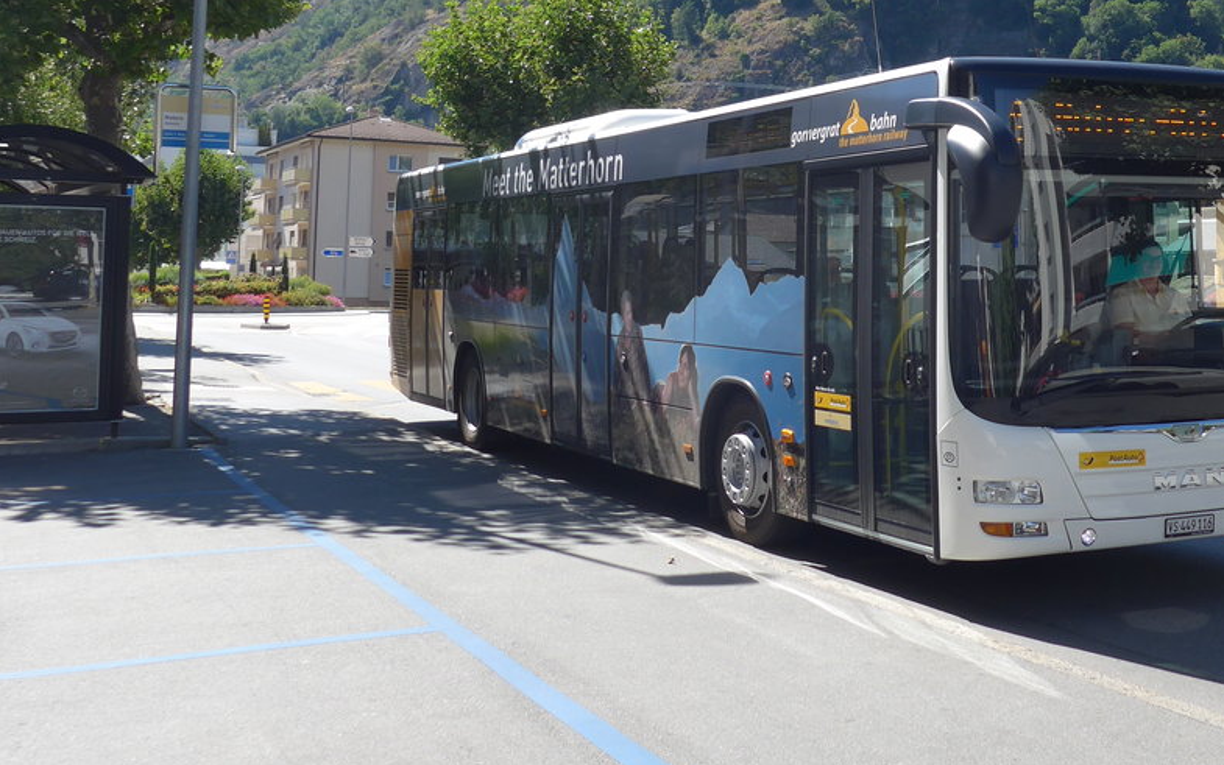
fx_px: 1568
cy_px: 139
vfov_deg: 26.8
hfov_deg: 42.1
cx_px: 809
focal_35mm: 47
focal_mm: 6
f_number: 2.8
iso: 80
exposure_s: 1/800
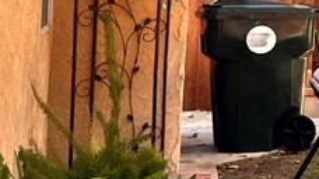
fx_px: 1074
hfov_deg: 13.5
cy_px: -63
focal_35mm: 127
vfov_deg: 9.3
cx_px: 704
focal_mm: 5.1
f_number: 1.6
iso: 50
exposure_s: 1/761
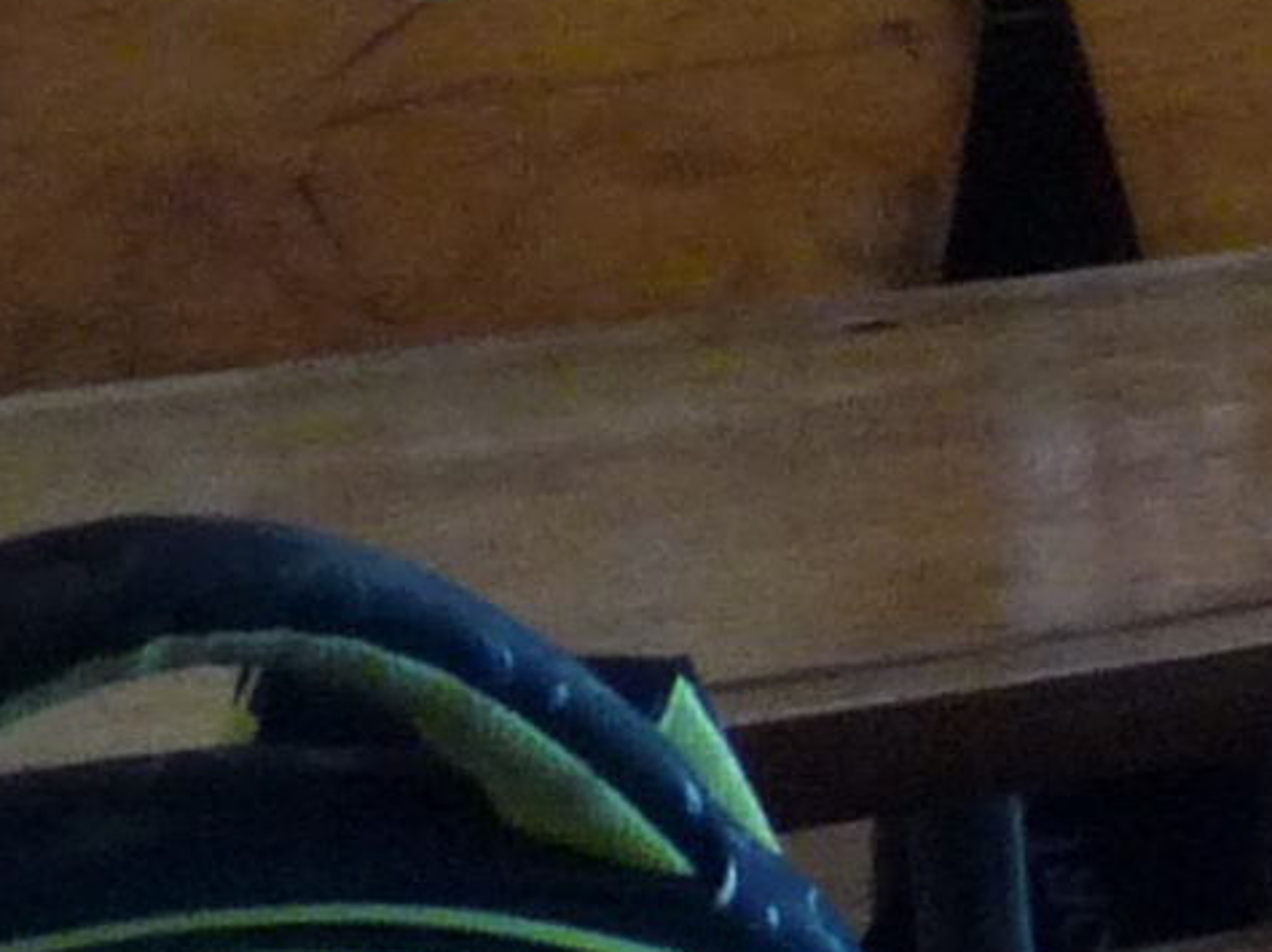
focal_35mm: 208
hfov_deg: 8.2
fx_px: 7639
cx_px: 3711
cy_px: -834
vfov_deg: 6.9
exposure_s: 1/40
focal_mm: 4.8
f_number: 4
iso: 320
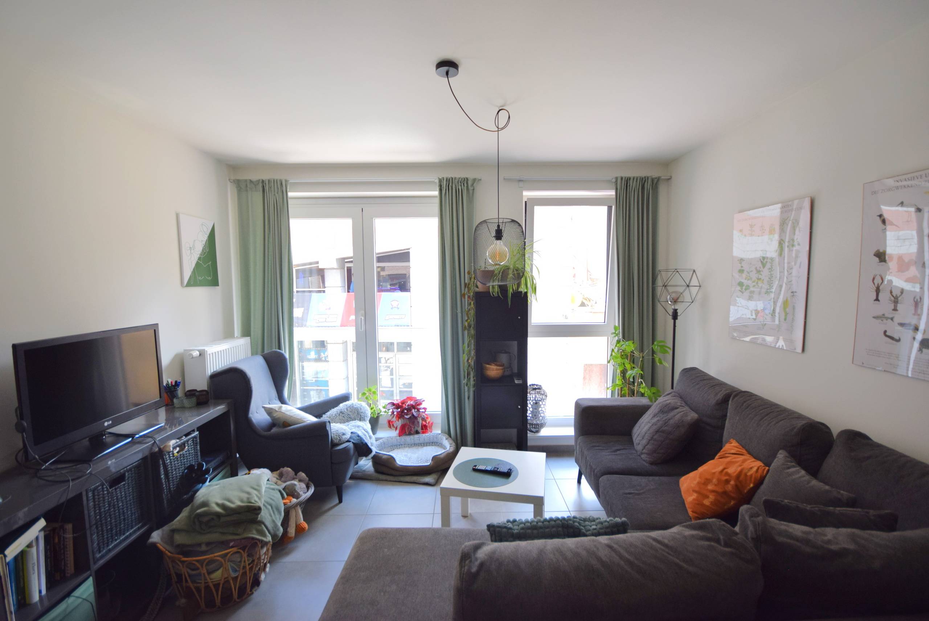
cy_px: 310
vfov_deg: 72.2
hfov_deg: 94.9
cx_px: 464
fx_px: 426
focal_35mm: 16
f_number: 4.5
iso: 400
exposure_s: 1/80
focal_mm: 11
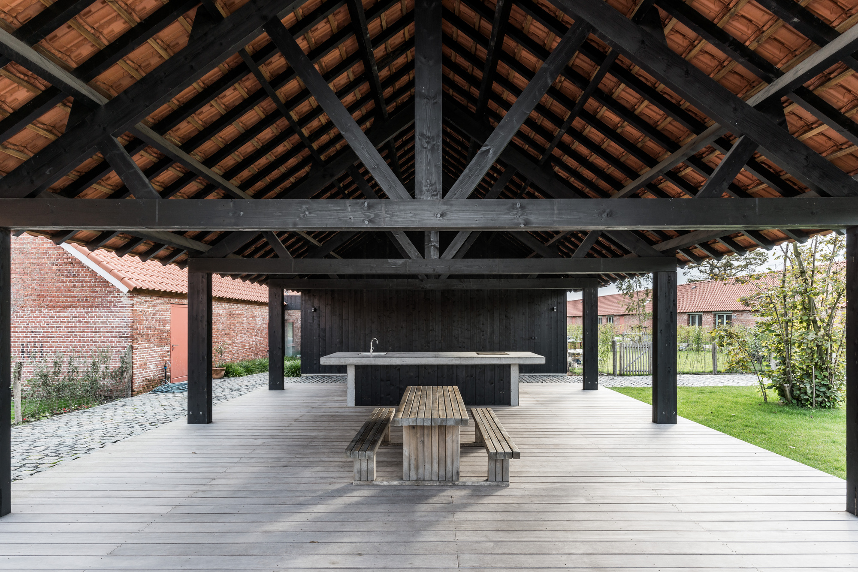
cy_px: 286
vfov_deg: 73.8
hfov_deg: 96.7
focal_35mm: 16
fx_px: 381
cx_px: 429
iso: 200
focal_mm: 16
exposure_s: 1/10
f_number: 13
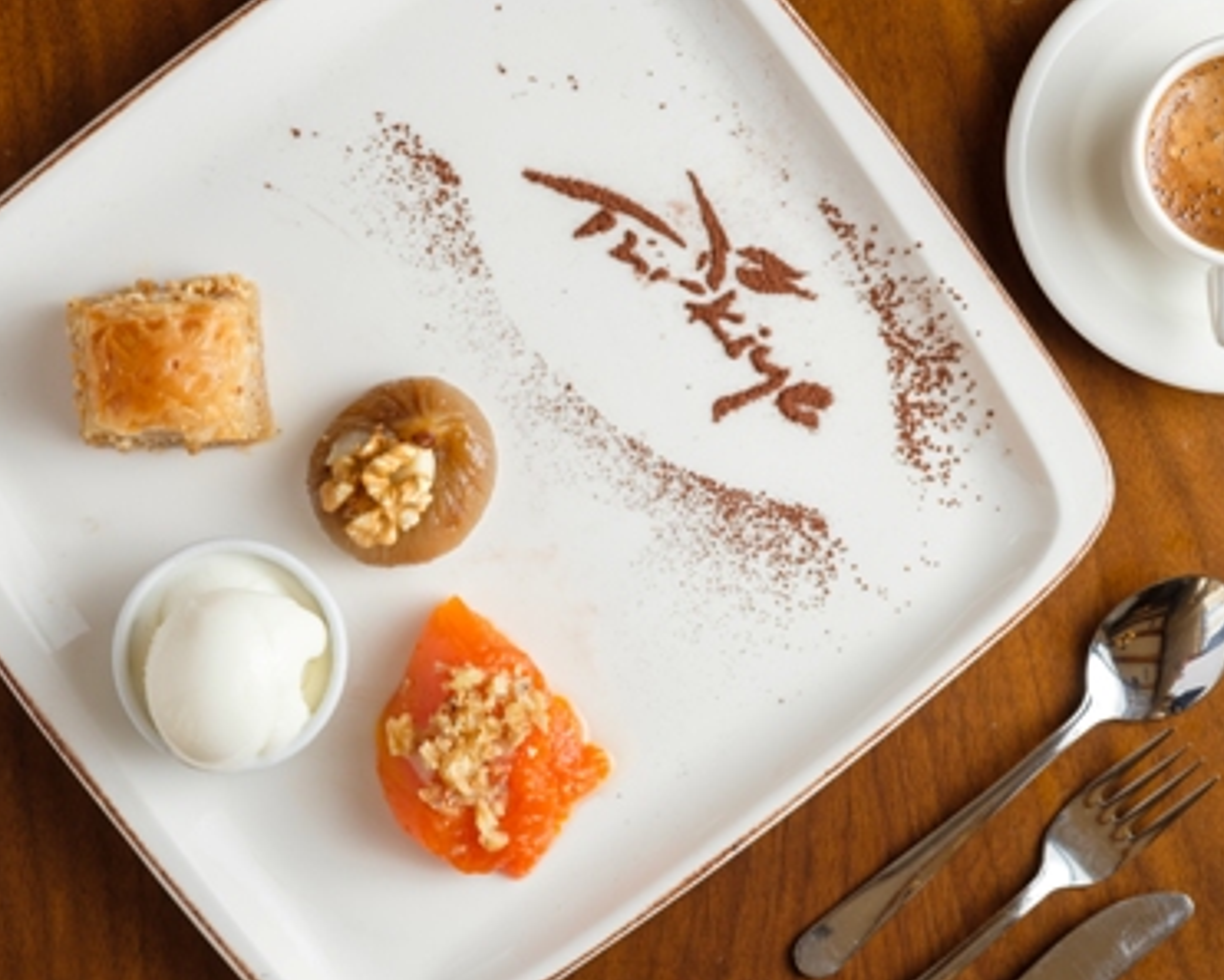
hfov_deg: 18.8
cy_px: 490
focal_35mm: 102
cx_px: 713
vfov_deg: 15.1
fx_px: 3696
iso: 200
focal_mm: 60
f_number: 6.4
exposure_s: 1/125
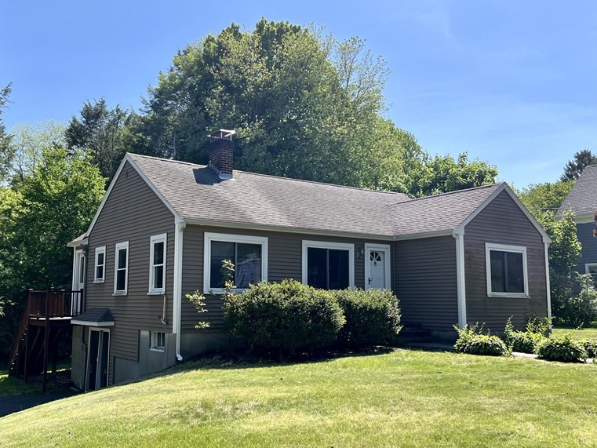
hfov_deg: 52.5
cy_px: 227
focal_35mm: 35
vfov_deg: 40.7
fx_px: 604
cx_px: 264
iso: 50
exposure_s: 1/3704
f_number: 1.5
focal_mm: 5.7
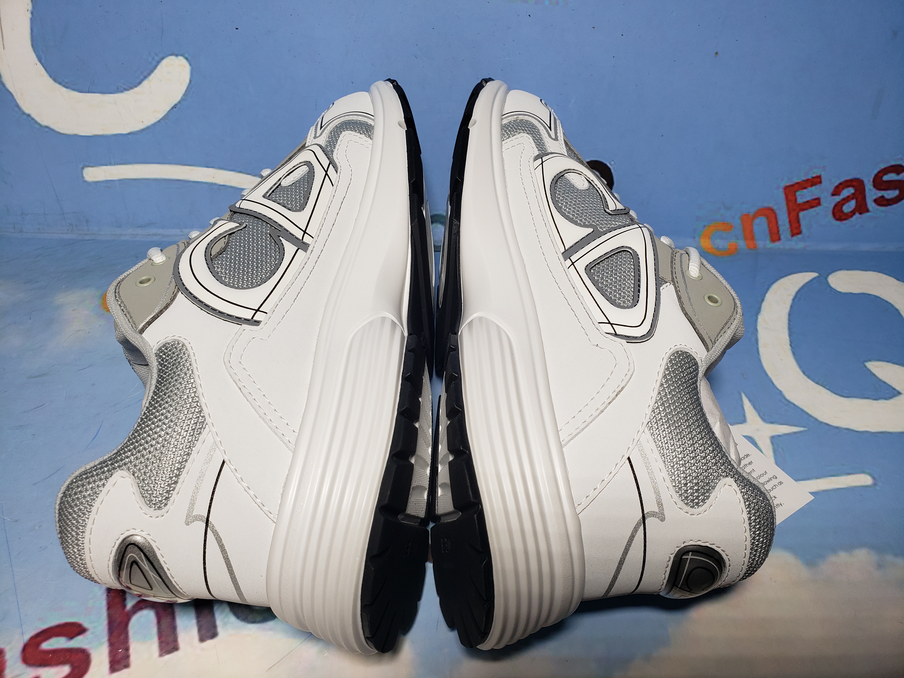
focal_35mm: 26
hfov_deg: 67.3
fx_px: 679
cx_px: 452
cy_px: 339
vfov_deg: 53.1
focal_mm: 4.3
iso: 50
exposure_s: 1/260
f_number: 2.4
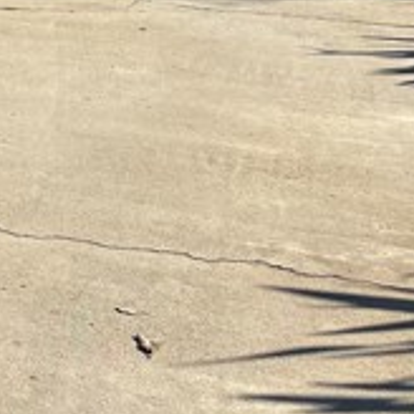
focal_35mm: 86
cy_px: -111
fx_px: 1164
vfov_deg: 18.8
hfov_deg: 16.5
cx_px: -353
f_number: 1.6
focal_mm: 5.1
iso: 32
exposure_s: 1/2545
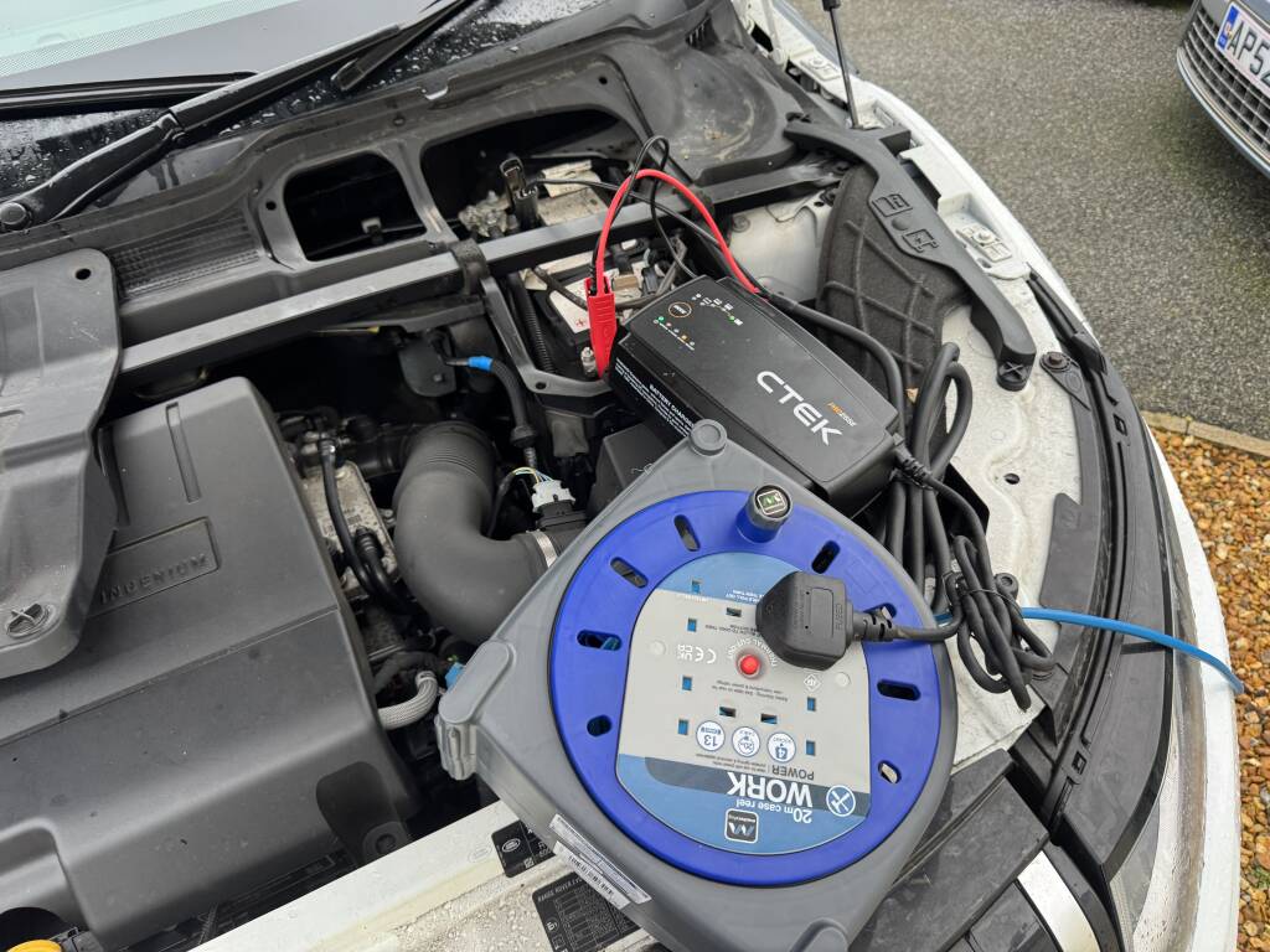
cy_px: 476
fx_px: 881
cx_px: 635
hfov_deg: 71.6
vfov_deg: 56.8
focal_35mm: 24
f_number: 1.78
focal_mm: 6.76
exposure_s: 1/121
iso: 160
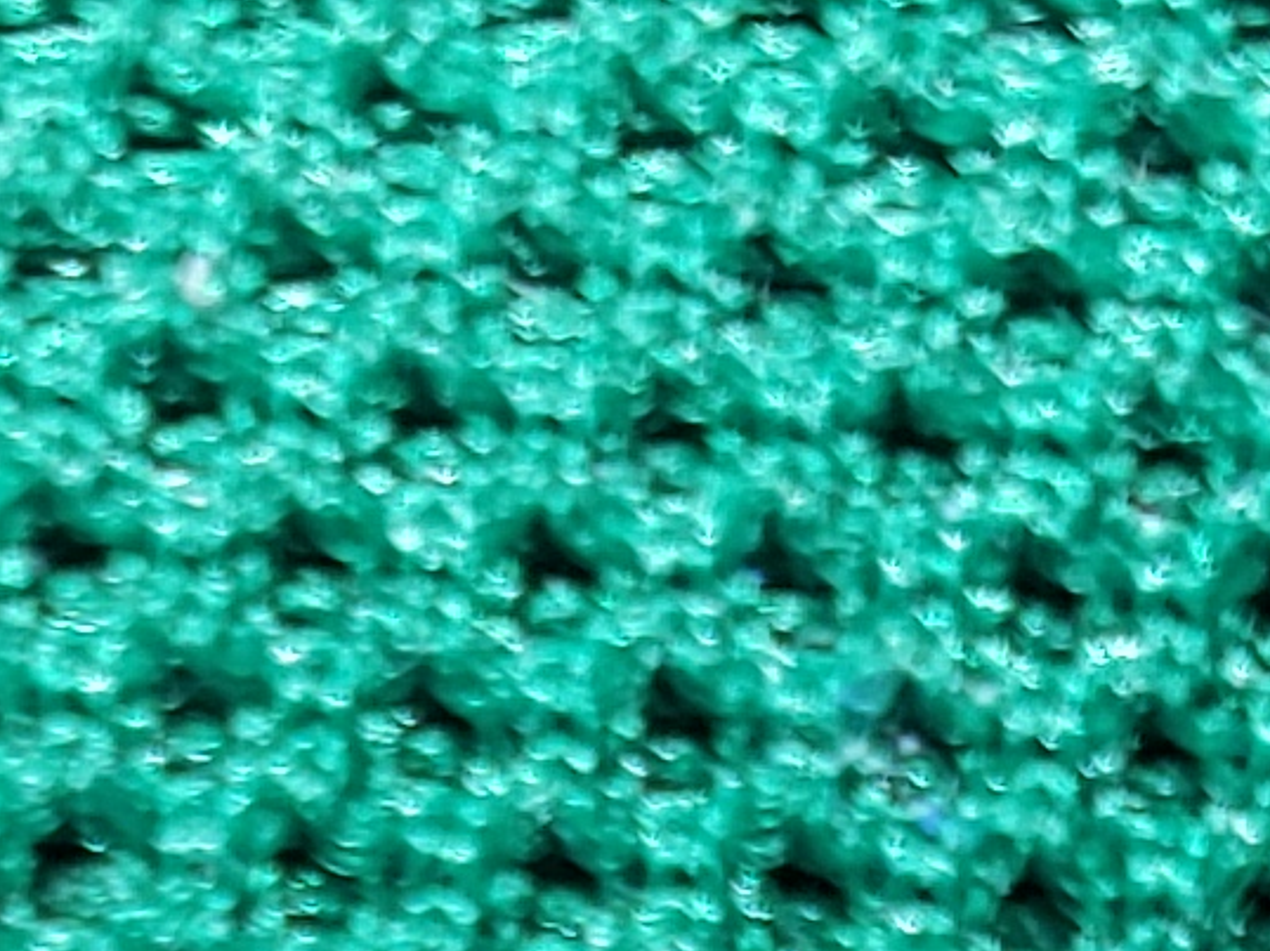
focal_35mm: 195
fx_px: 7151
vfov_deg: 6.5
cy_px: 3483
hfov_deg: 10.1
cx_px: 14
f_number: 2.4
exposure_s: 1/50
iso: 80
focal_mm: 4.3
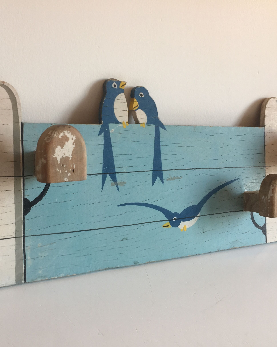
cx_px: 119
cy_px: 175
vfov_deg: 47.9
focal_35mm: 38
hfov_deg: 39.1
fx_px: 389
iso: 32
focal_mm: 4.15
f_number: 2.2
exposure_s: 1/50
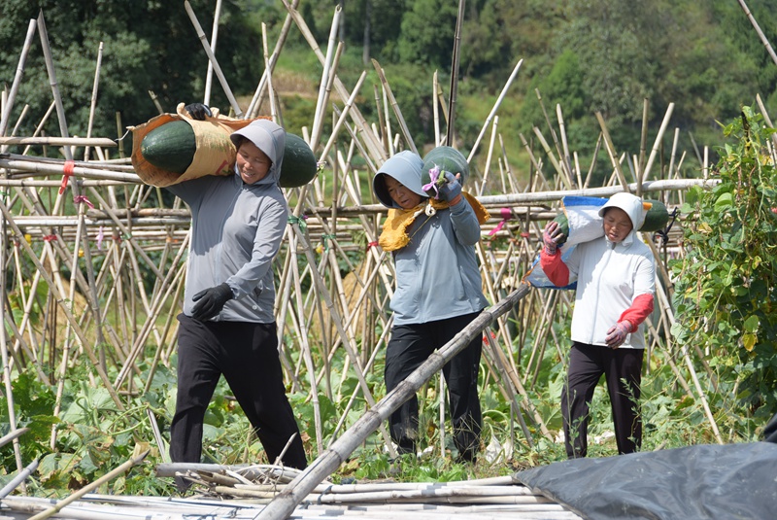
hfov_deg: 15.2
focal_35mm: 135
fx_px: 2916
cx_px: 388
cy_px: 260
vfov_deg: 10.2
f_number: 6.3
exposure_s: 1/640
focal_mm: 90
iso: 160
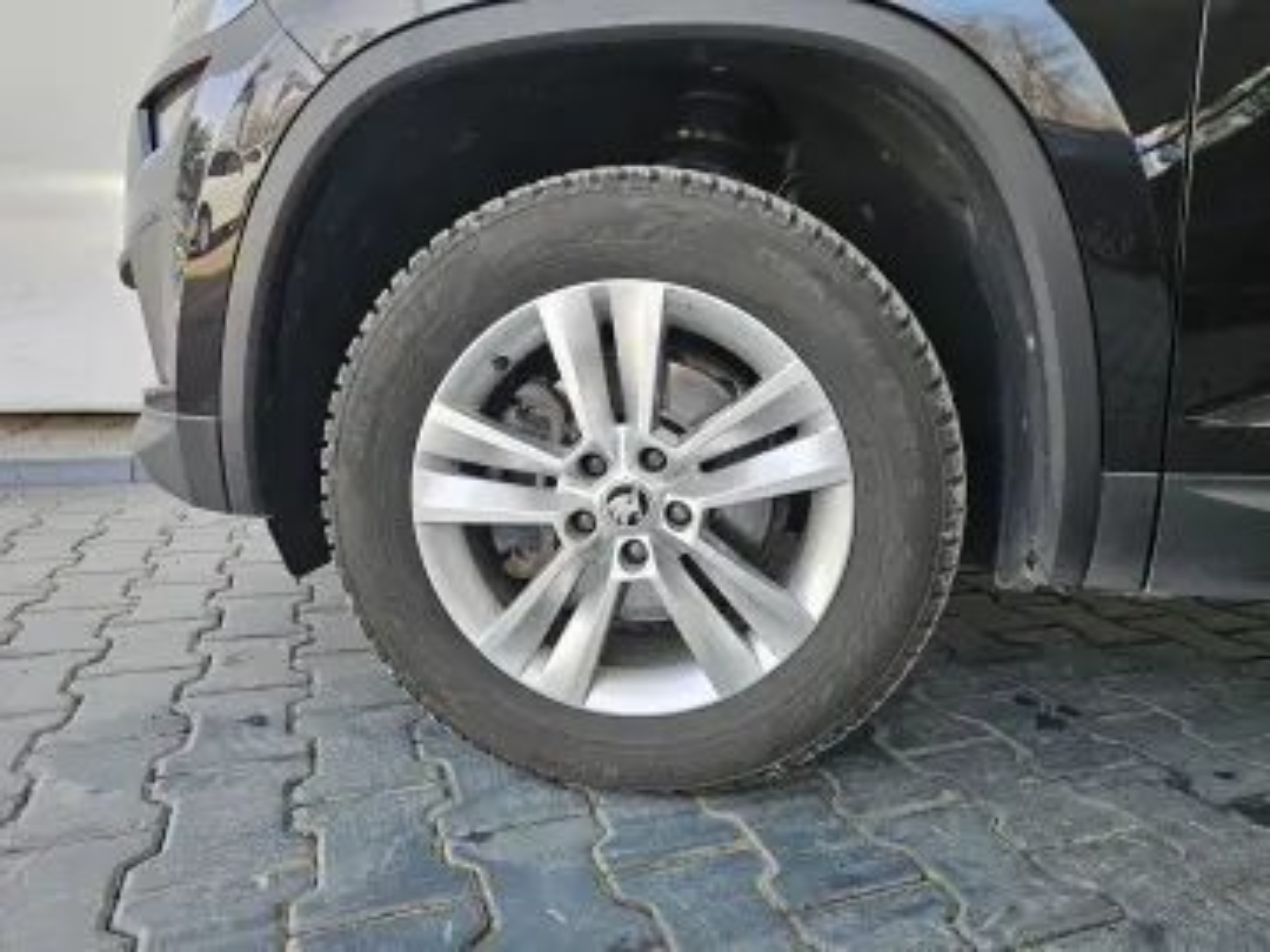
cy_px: 476
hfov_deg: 73.9
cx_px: 635
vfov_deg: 58.9
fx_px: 844
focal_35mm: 23
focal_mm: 6.3
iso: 20
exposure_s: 1/100
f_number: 1.7
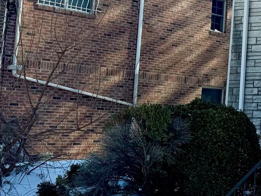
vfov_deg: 17.9
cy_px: 56
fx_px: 619
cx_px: 407
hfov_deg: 20.1
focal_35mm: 82
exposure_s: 1/5348
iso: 80
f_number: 1.78
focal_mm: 6.76
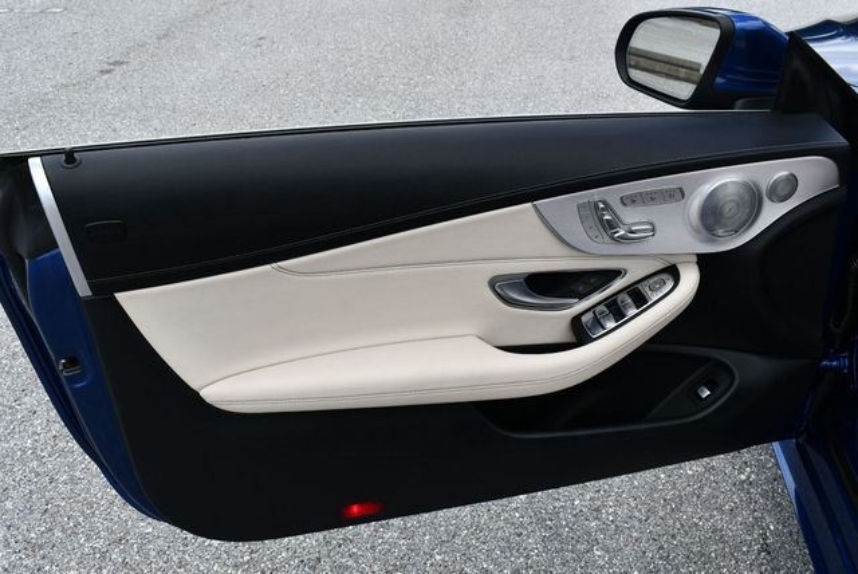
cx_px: 429
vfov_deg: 36.9
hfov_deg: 53.1
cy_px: 287
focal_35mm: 36
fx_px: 859
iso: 160
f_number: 8
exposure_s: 1/250
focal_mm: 18
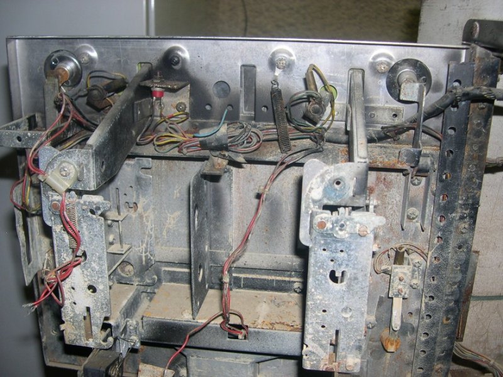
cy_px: 188
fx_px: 552
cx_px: 252
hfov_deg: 49.0
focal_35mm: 38
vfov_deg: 37.7
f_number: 2.8
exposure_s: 1/60
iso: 100
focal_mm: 8
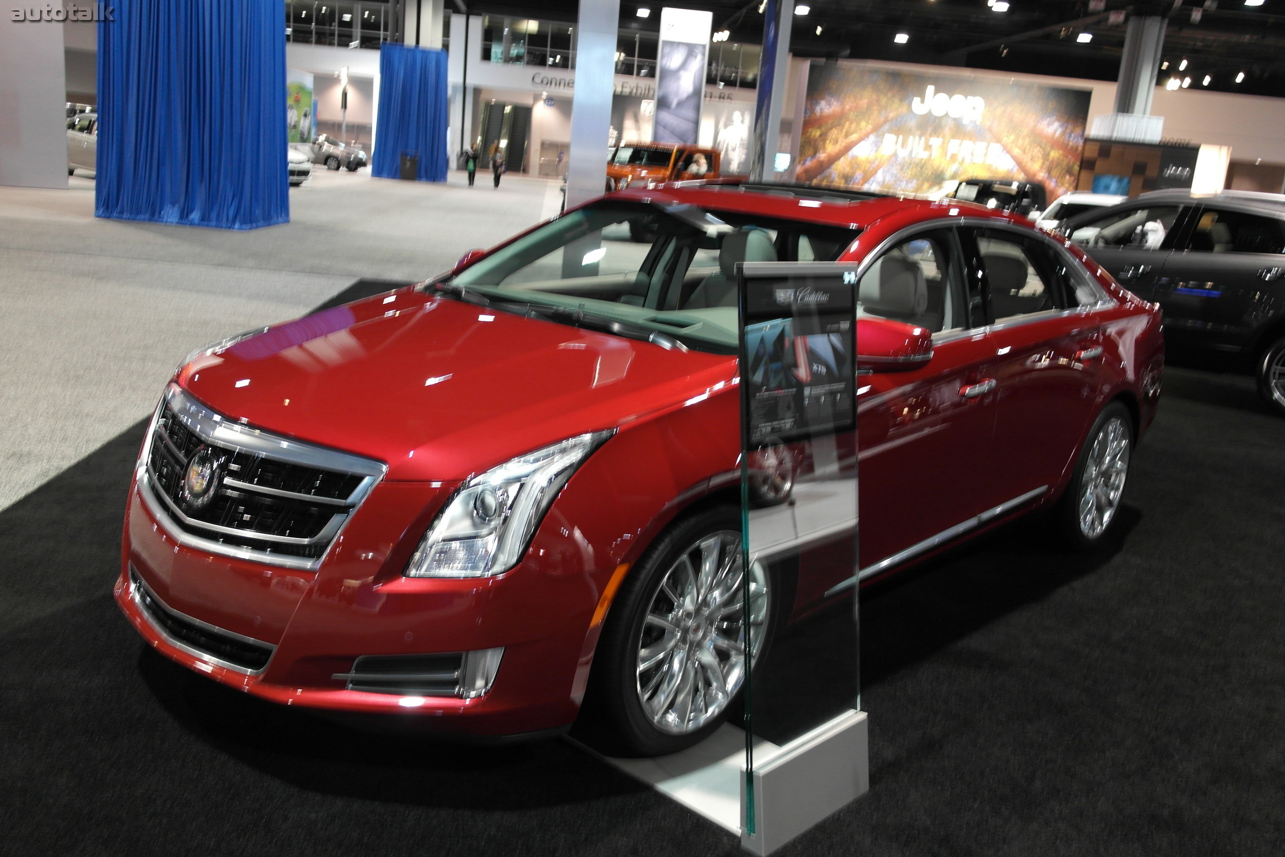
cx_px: 642
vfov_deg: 43.6
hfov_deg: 61.9
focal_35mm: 30
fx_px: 1071
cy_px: 428
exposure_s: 1/20
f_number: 3.5
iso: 800
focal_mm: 20
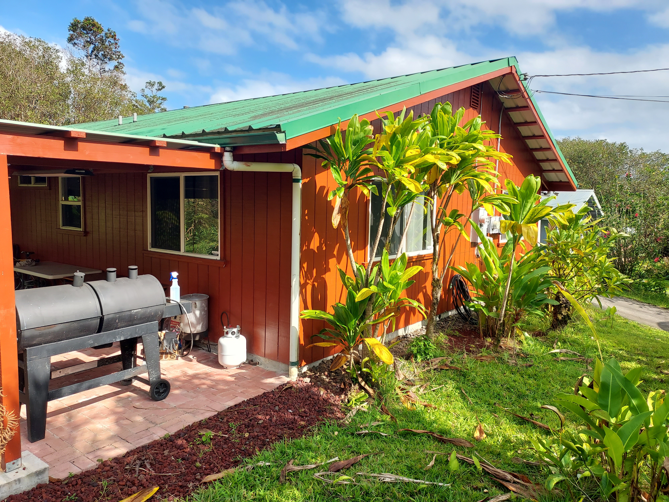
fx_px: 464
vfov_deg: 56.8
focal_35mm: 24
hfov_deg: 71.6
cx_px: 334
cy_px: 251
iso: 40
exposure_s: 1/518
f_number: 1.8
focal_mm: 4.6
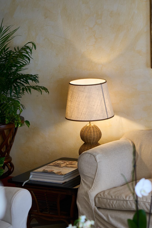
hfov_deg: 9.6
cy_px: 127
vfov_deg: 14.4
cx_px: 116
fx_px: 899
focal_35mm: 142
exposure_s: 1/125
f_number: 1.8
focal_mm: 85
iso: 100
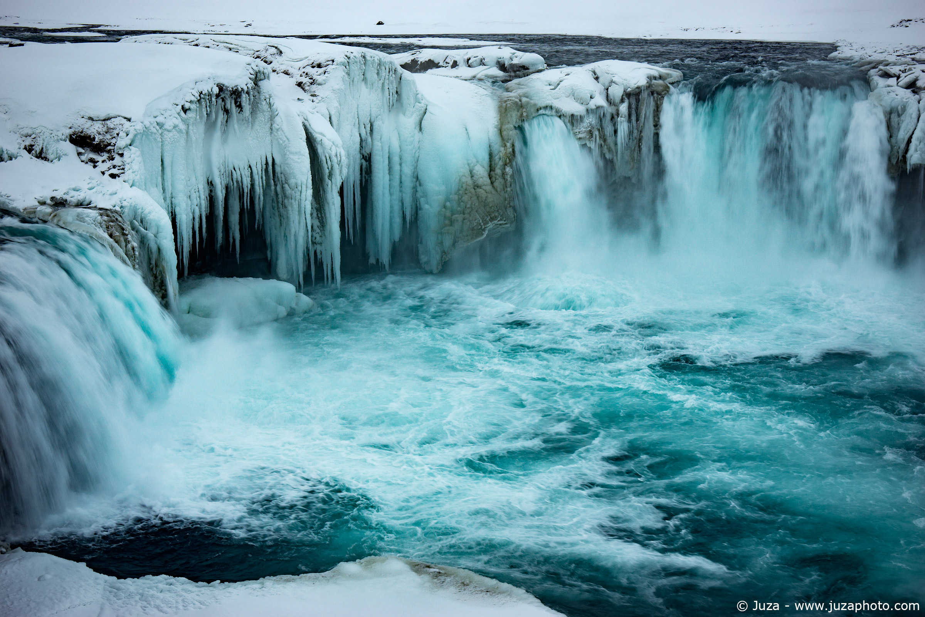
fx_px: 1503
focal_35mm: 58
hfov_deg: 34.2
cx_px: 462
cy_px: 308
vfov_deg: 23.2
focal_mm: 39
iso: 100
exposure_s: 1/20
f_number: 9
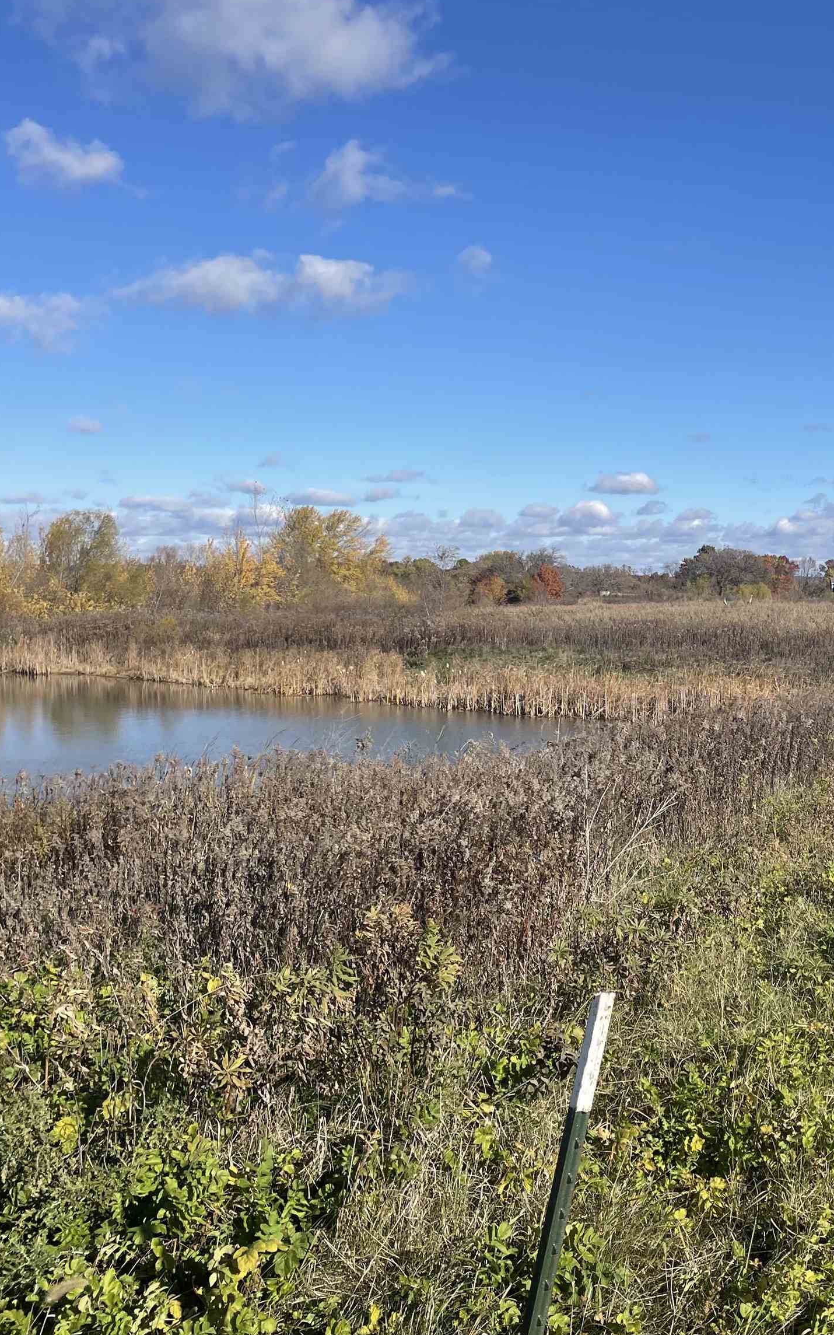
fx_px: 1346
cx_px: 762
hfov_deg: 32.6
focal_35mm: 37
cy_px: 666
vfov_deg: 52.7
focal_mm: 4.2
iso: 32
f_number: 1.6
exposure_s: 1/4132
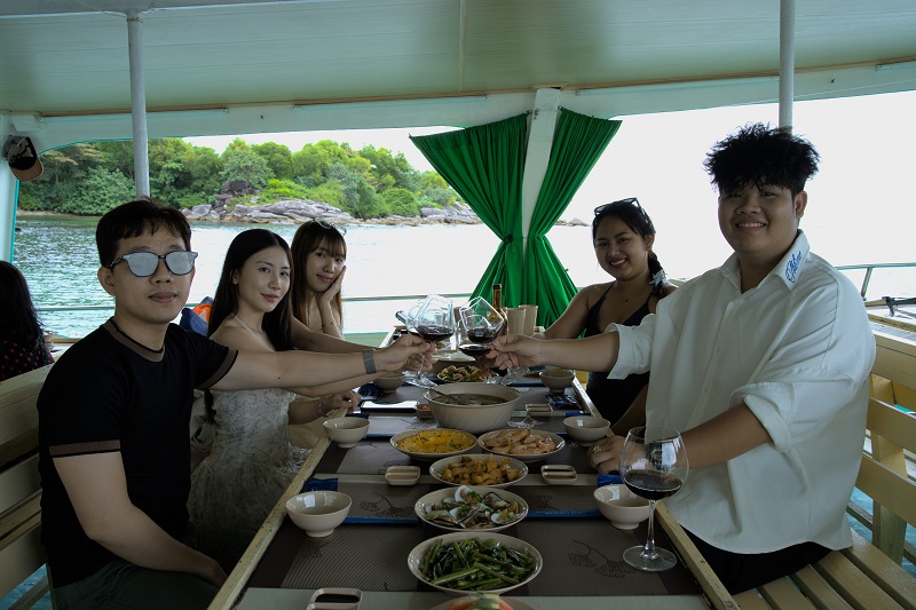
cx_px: 458
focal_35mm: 28
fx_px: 712
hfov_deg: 65.5
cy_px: 305
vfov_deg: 46.4
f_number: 11
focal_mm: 28
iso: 800
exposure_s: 1/125
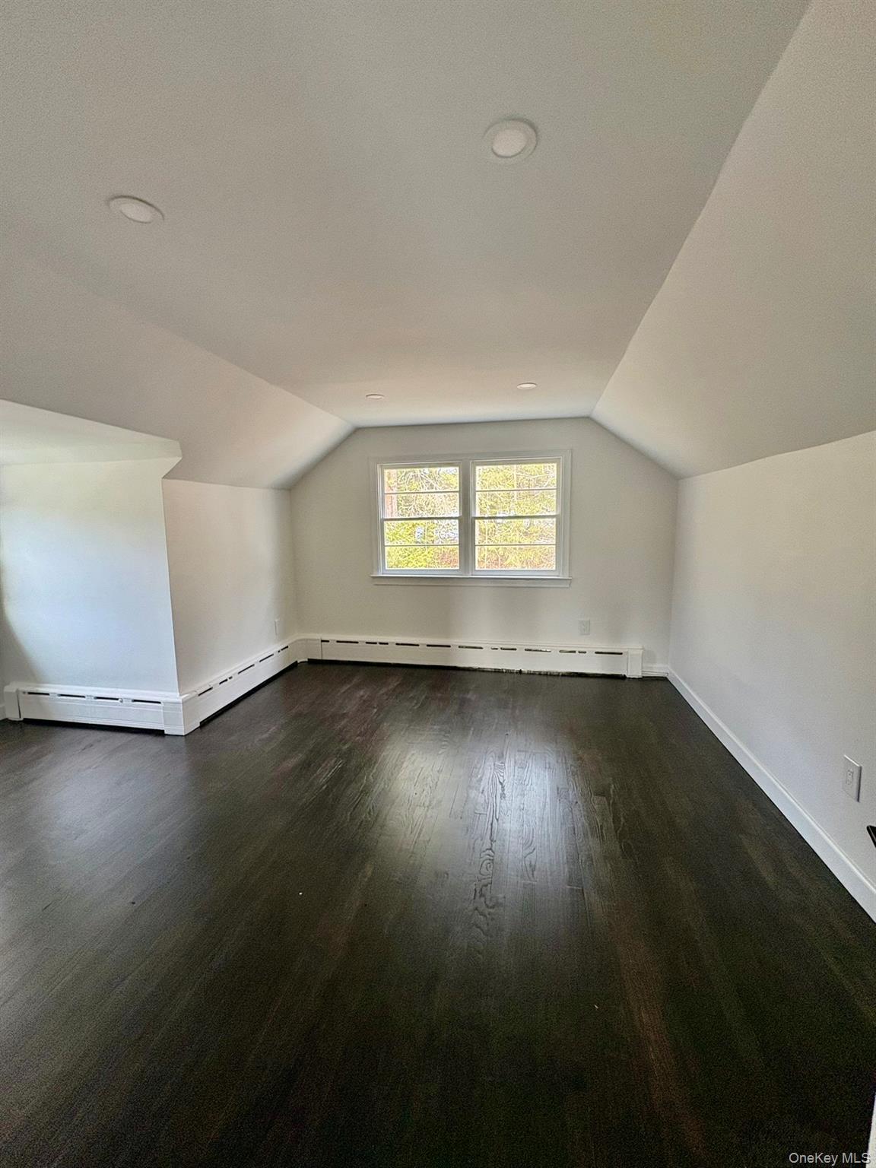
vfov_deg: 102.1
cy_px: 584
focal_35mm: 14
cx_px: 438
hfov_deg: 85.7
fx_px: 472
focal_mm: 2.22
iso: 200
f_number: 2.2
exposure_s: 1/99
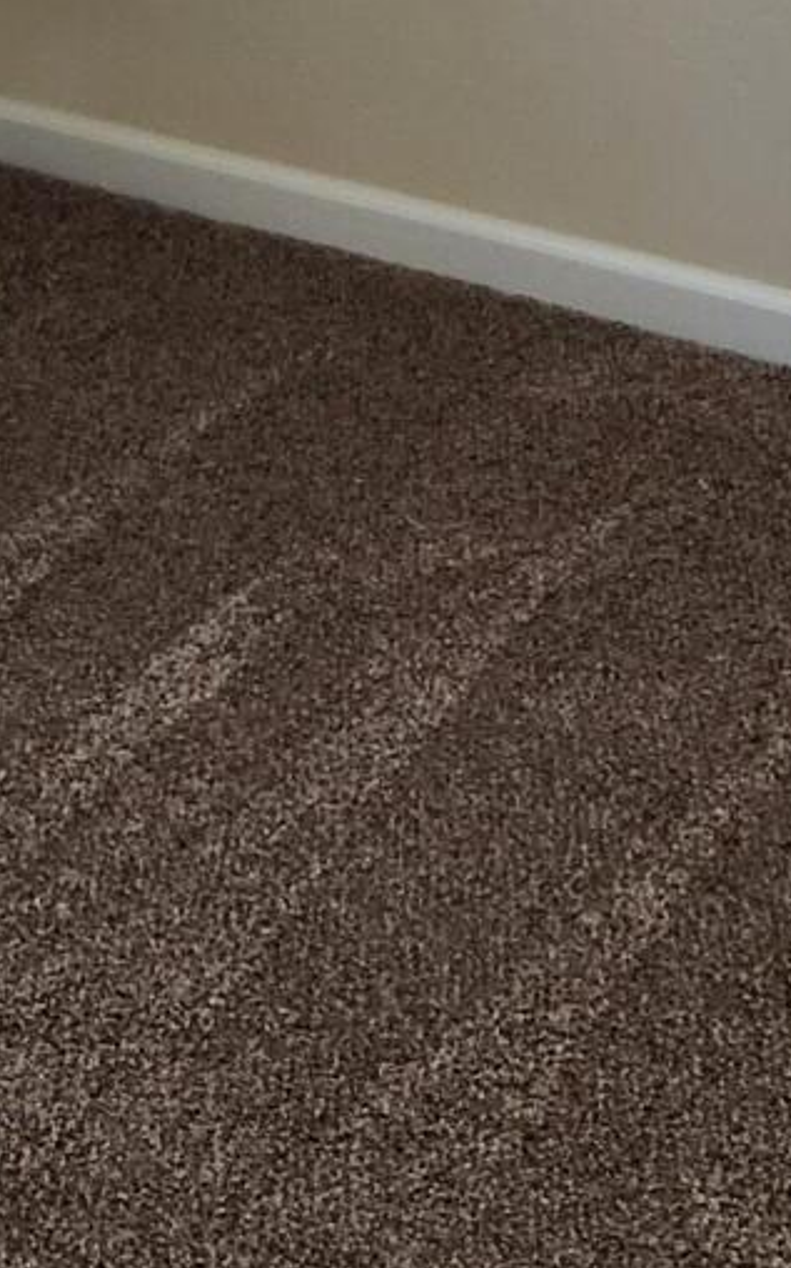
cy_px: -879
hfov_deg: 13.6
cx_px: 424
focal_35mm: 96
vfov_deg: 18.1
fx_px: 3315
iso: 160
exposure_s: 1/120
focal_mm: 5.4
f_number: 1.8
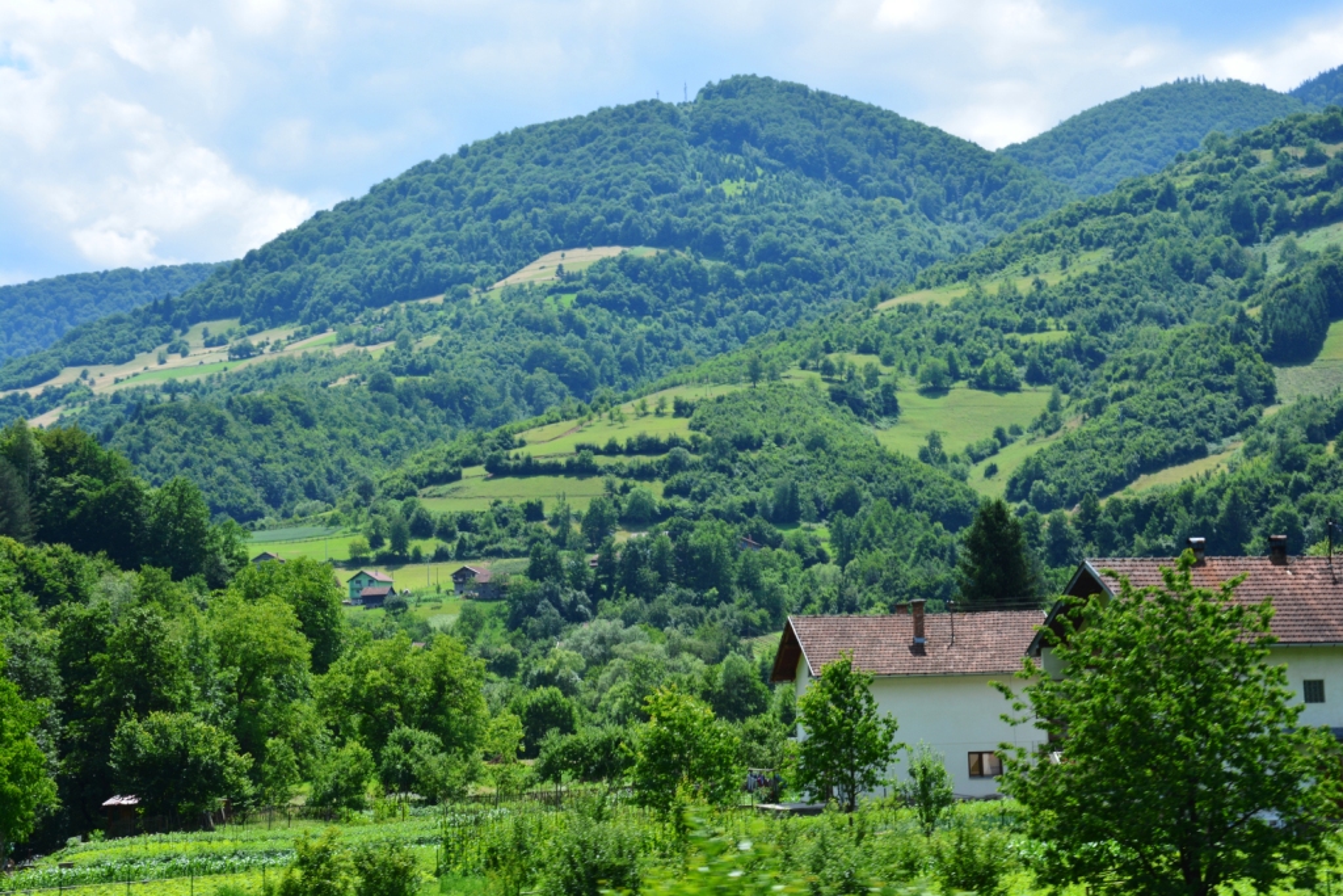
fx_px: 2686
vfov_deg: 18.9
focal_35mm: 72
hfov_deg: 28.1
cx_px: 672
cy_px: 448
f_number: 9
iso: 200
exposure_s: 1/200
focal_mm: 48
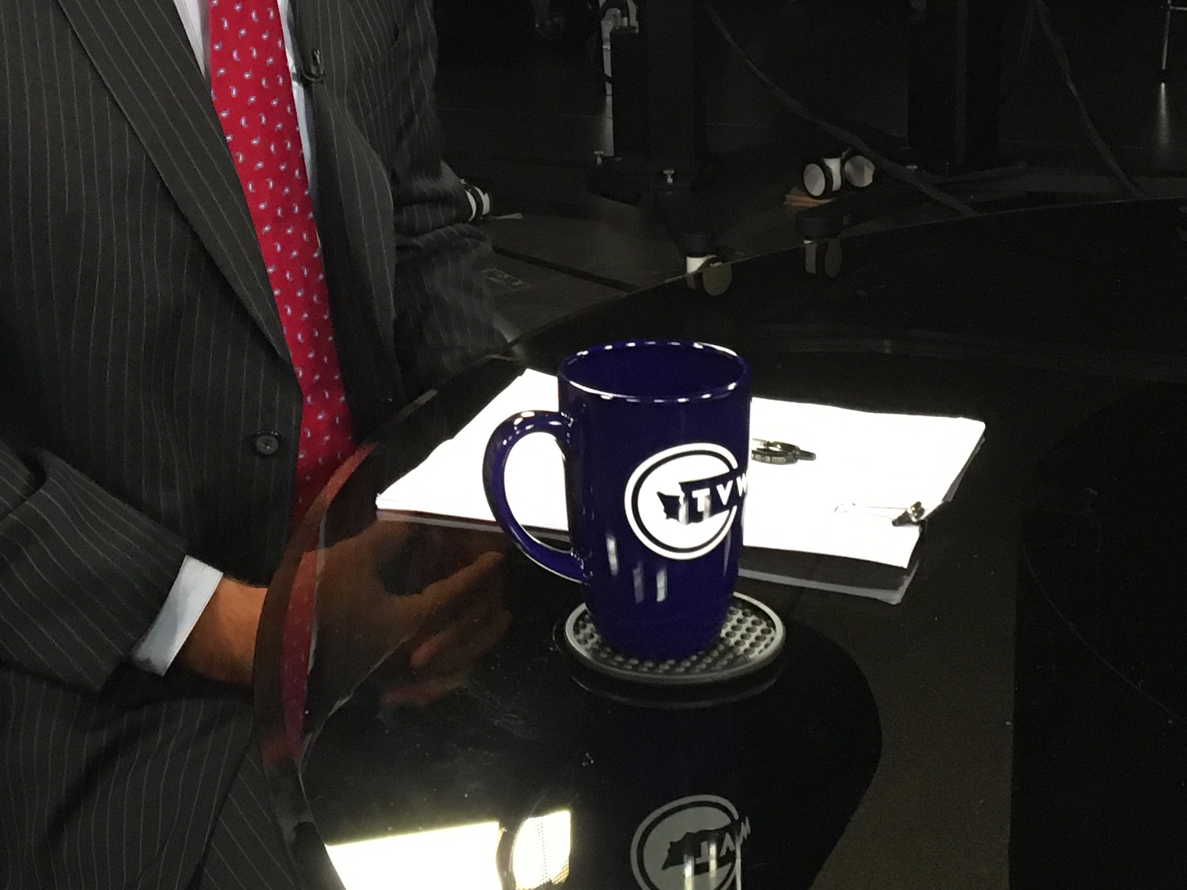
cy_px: 171
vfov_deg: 22.3
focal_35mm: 65
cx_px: 513
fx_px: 2229
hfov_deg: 29.8
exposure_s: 1/30
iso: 200
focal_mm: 4.15
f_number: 2.2
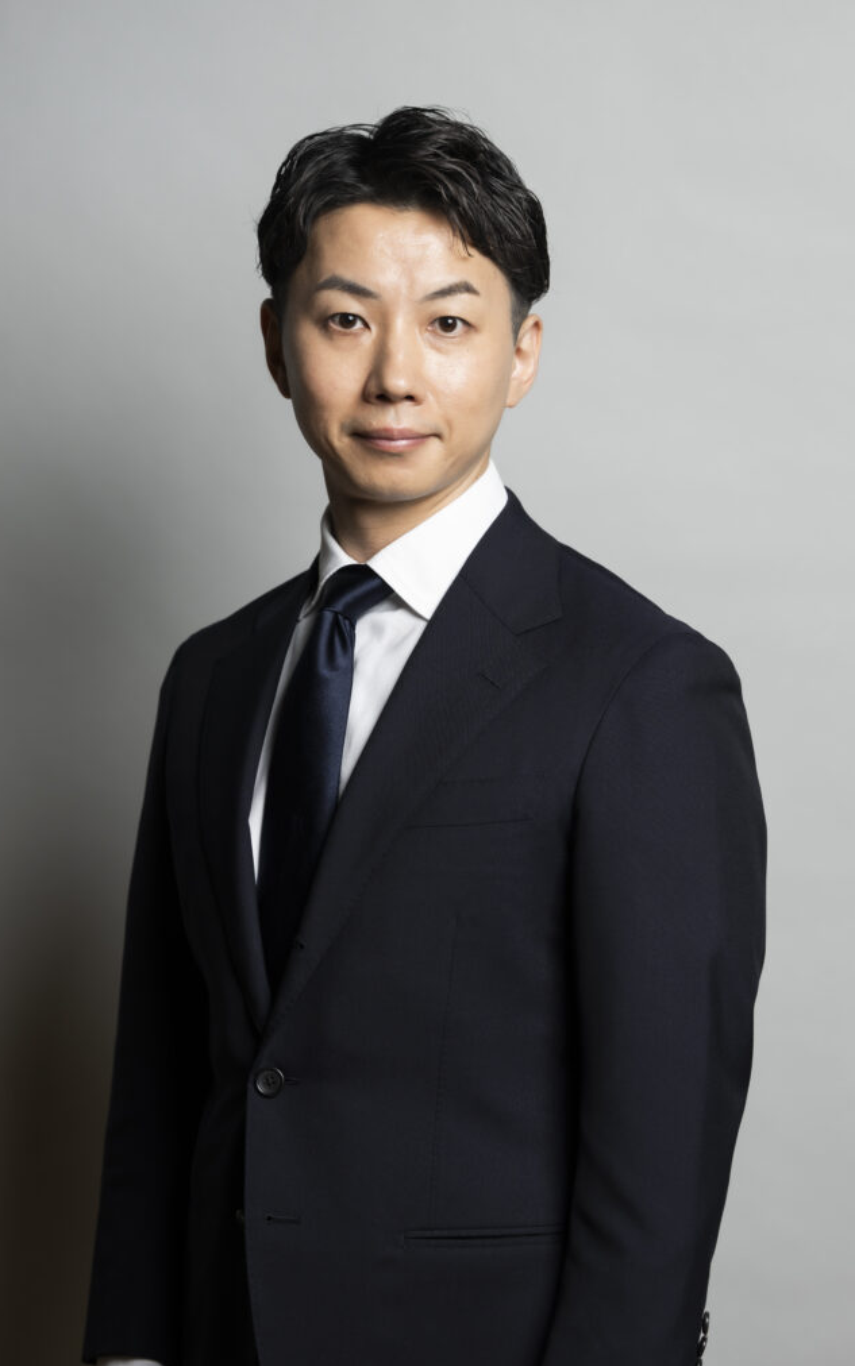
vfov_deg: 20.8
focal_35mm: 100
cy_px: 679
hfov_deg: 13.1
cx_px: 444
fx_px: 3726
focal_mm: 97
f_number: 5.6
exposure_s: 1/125
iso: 160
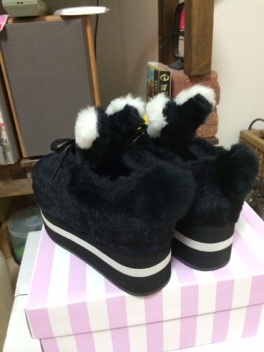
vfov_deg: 60.0
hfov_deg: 46.8
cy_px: 176
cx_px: 132
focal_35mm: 30
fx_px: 305
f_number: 2.2
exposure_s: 1/33
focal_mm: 4.12
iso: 320
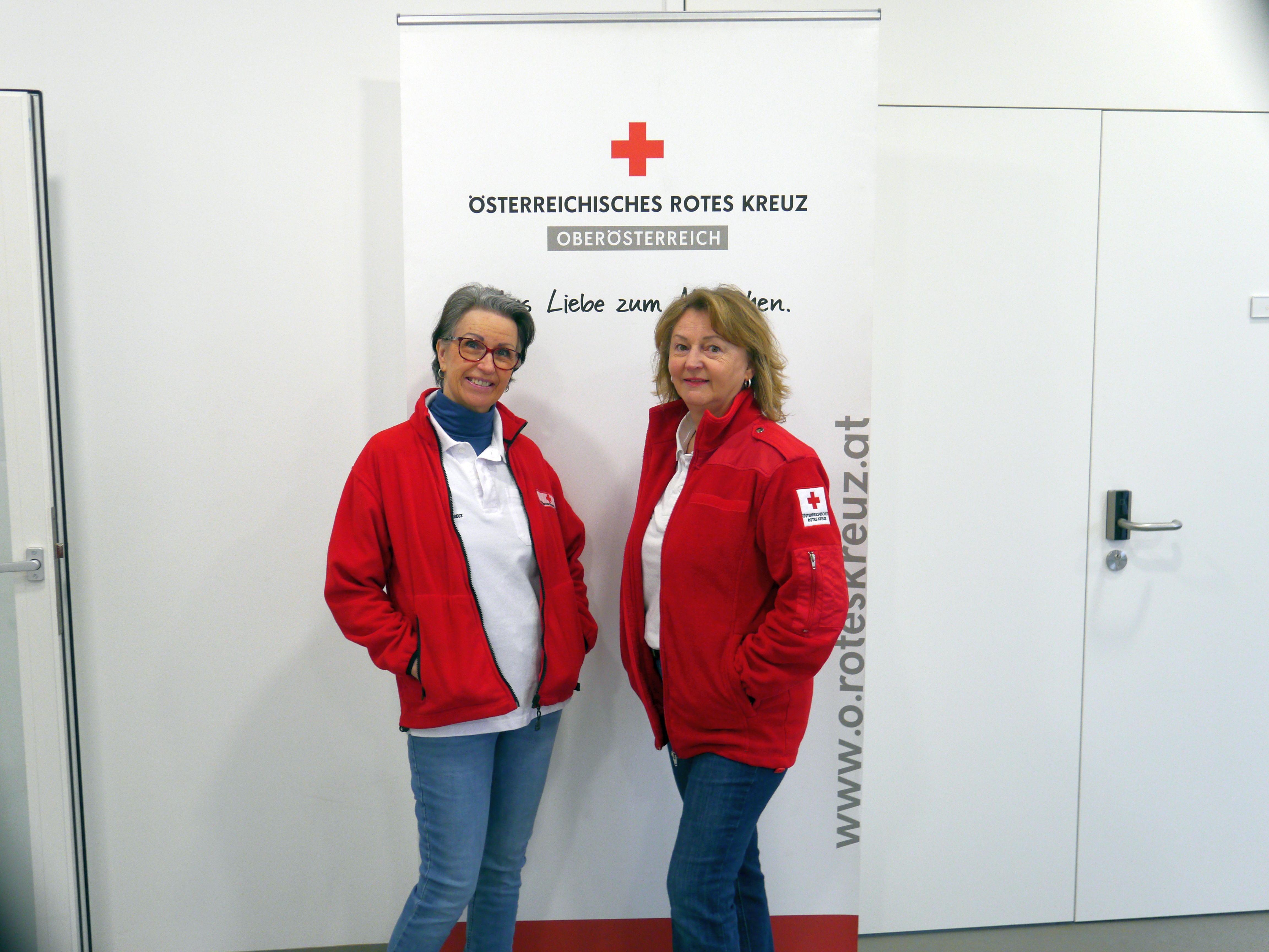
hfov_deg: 51.4
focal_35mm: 36
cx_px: 634
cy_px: 476
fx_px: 1320
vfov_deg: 39.7
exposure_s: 1/60
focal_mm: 18
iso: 320
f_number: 4
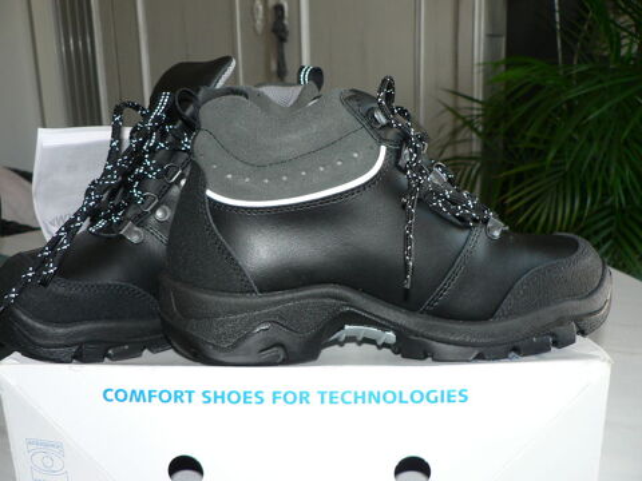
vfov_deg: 39.7
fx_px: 668
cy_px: 240
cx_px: 321
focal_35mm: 36
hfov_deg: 51.4
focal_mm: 6
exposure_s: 1/60
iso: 100
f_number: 2.8
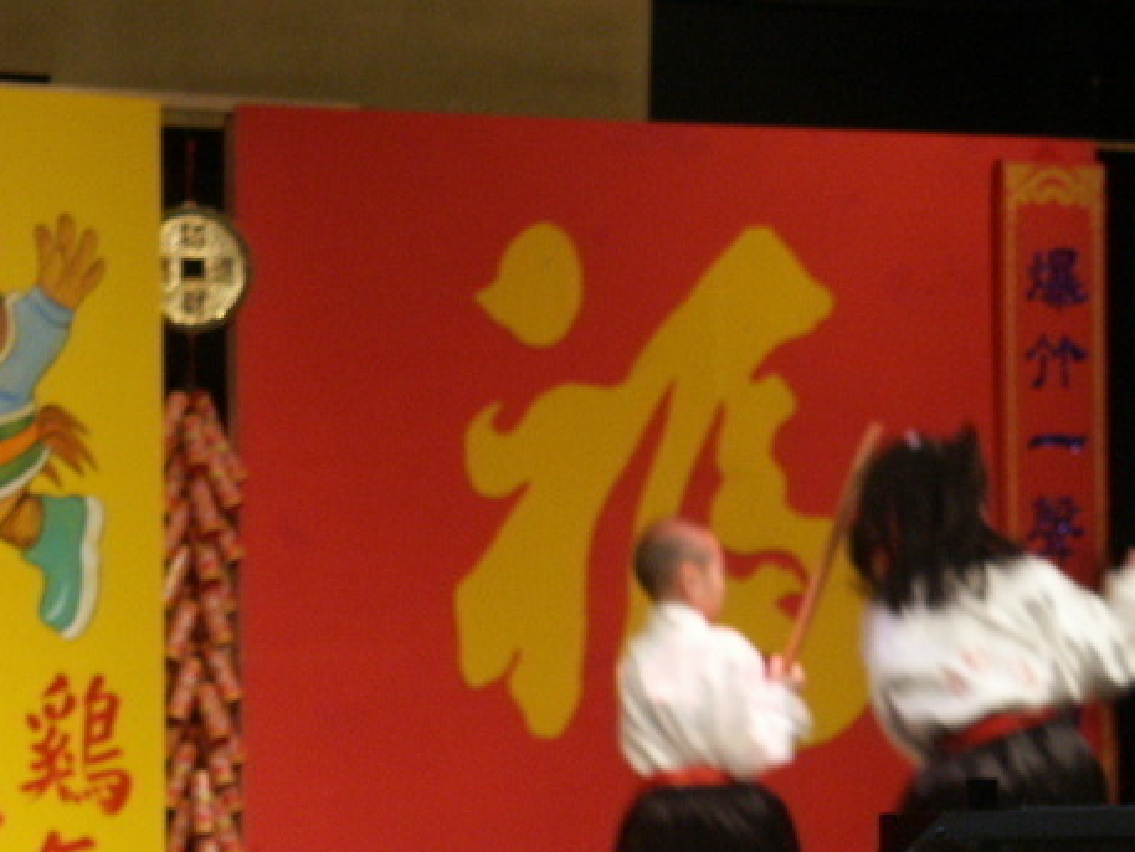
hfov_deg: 7.6
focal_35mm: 261
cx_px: 777
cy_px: 542
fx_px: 8560
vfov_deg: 5.7
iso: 200
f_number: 3.5
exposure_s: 1/45
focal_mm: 37.82
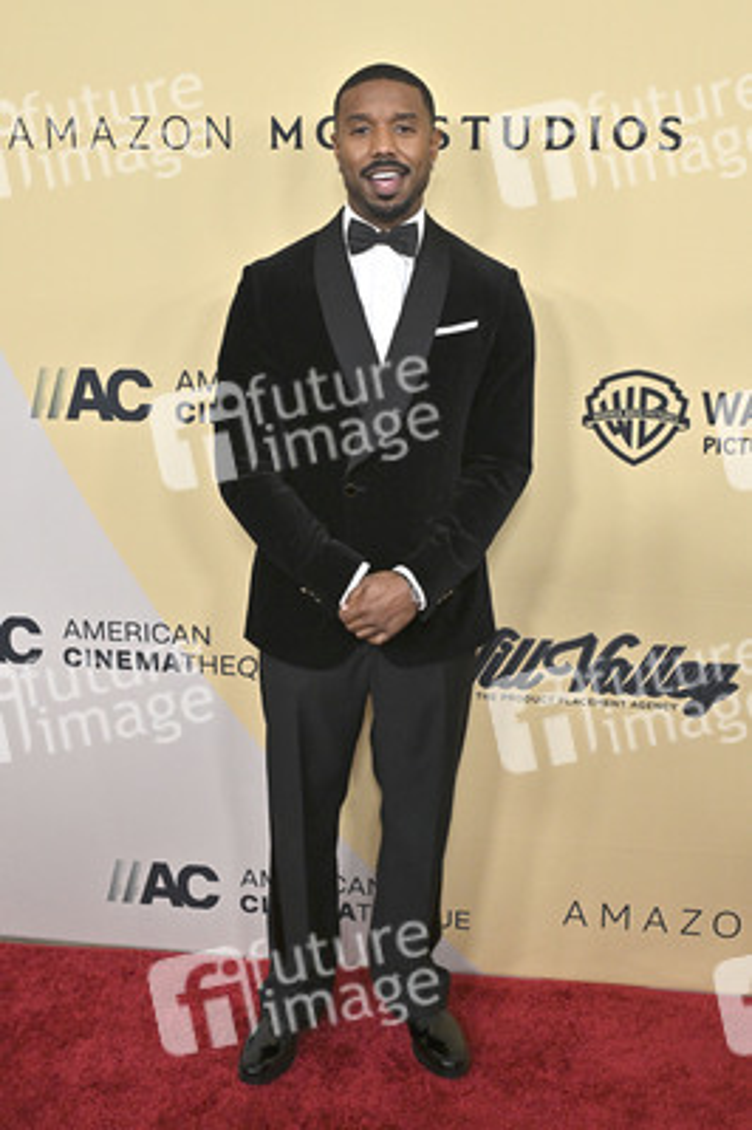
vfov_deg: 54.5
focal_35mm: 35
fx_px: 1098
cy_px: 565
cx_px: 376
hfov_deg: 37.8
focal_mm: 35
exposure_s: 1/320
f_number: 5.6
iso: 2000
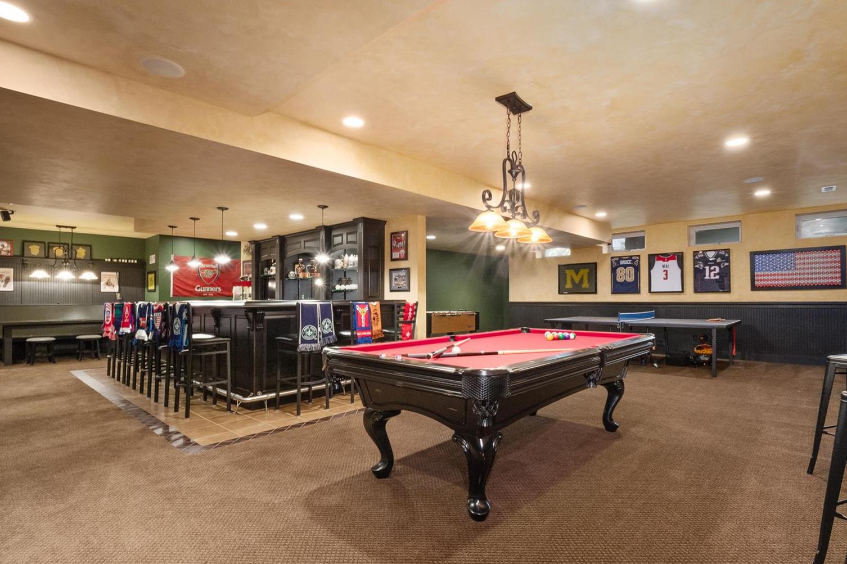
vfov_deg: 70.4
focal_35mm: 17
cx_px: 441
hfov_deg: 93.2
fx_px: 400
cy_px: 296
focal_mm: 8
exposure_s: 1
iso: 400
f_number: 10
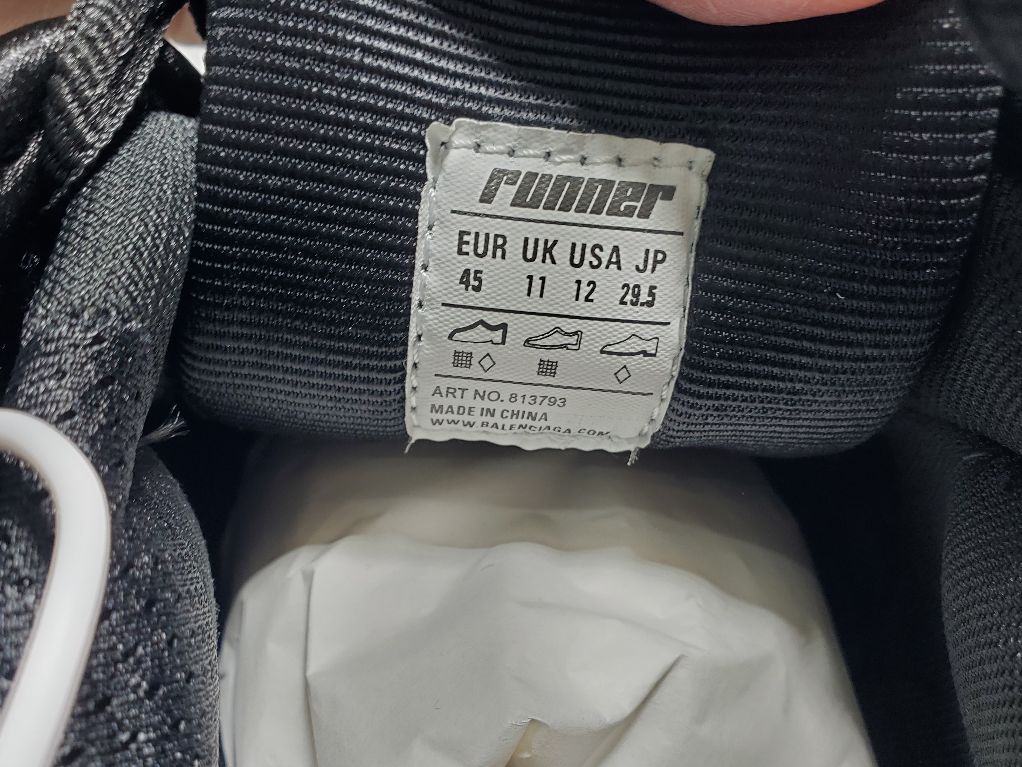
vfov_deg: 46.7
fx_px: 886
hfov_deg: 59.8
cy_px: 425
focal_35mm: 30
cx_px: 462
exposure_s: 1/50
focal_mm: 4.3
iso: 50
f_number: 2.4
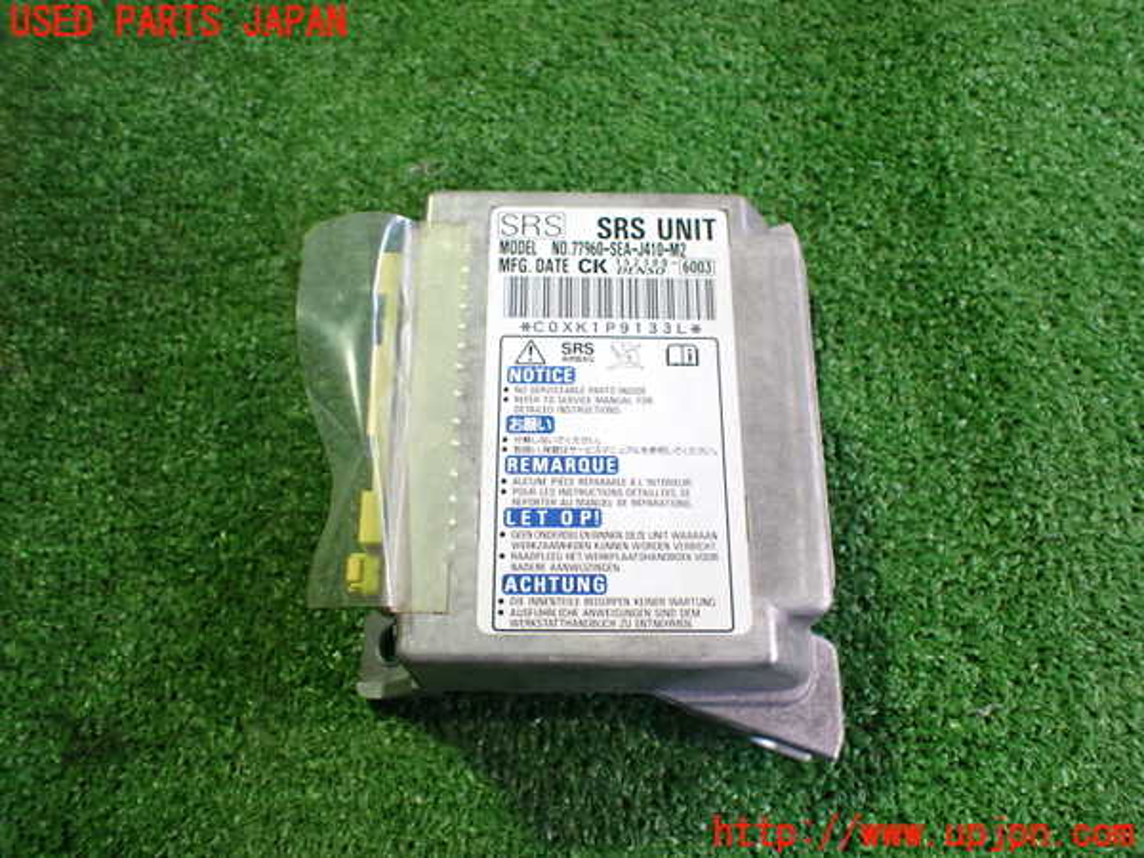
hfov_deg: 60.0
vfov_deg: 46.8
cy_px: 429
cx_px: 572
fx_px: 991
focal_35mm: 30
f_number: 2.3
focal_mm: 5.4
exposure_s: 1/80
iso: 800
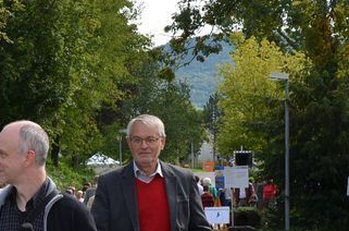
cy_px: 241
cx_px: -21
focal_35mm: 131
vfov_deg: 10.3
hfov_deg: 15.3
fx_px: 1266
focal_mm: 28
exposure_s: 1/200
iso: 100
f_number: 7.1
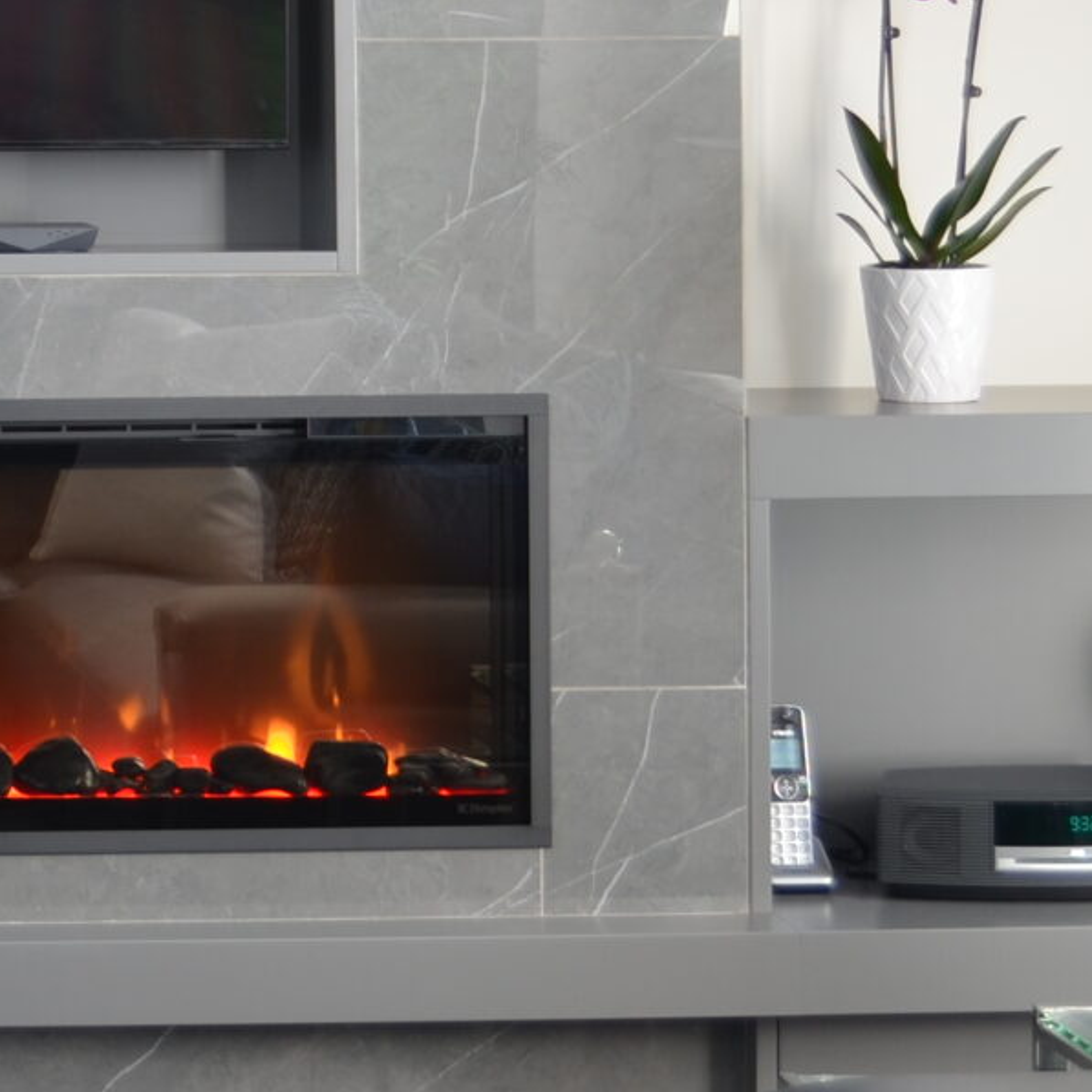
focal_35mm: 131
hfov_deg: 12.7
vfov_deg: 13.1
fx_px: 4675
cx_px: -498
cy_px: -18
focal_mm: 24
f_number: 4
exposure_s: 1/8
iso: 100
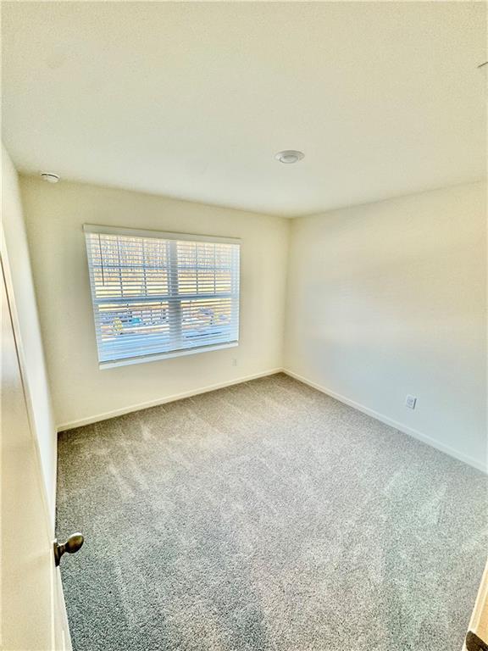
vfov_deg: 102.1
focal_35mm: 14
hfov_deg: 85.7
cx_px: 244
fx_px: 263
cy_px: 326
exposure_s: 1/120
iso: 80
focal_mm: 2.22
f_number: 2.2
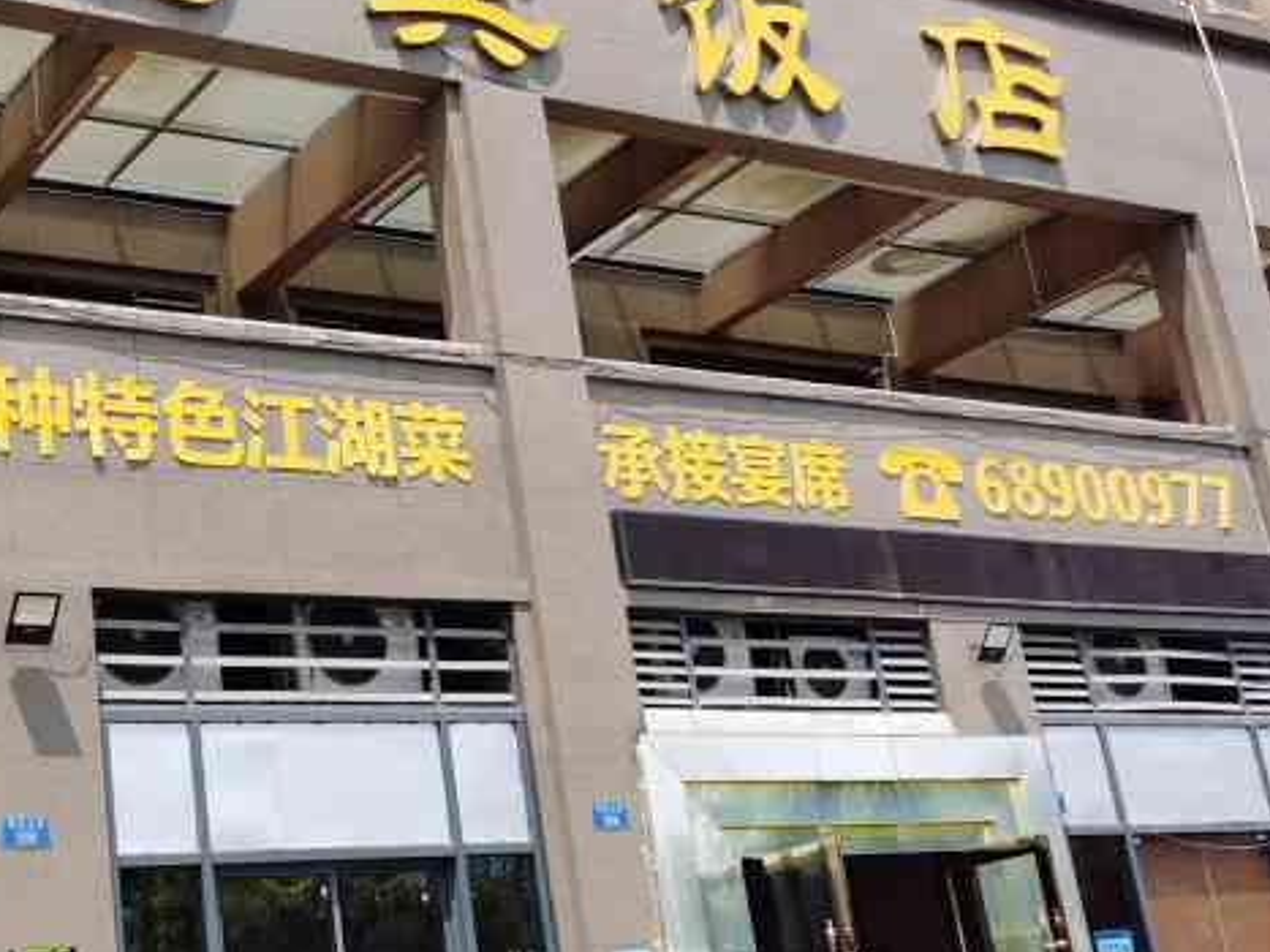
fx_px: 2091
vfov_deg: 25.6
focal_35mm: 57
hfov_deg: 33.2
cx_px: 326
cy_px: 418
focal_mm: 5.58
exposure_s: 1/1667
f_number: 1.8
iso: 50
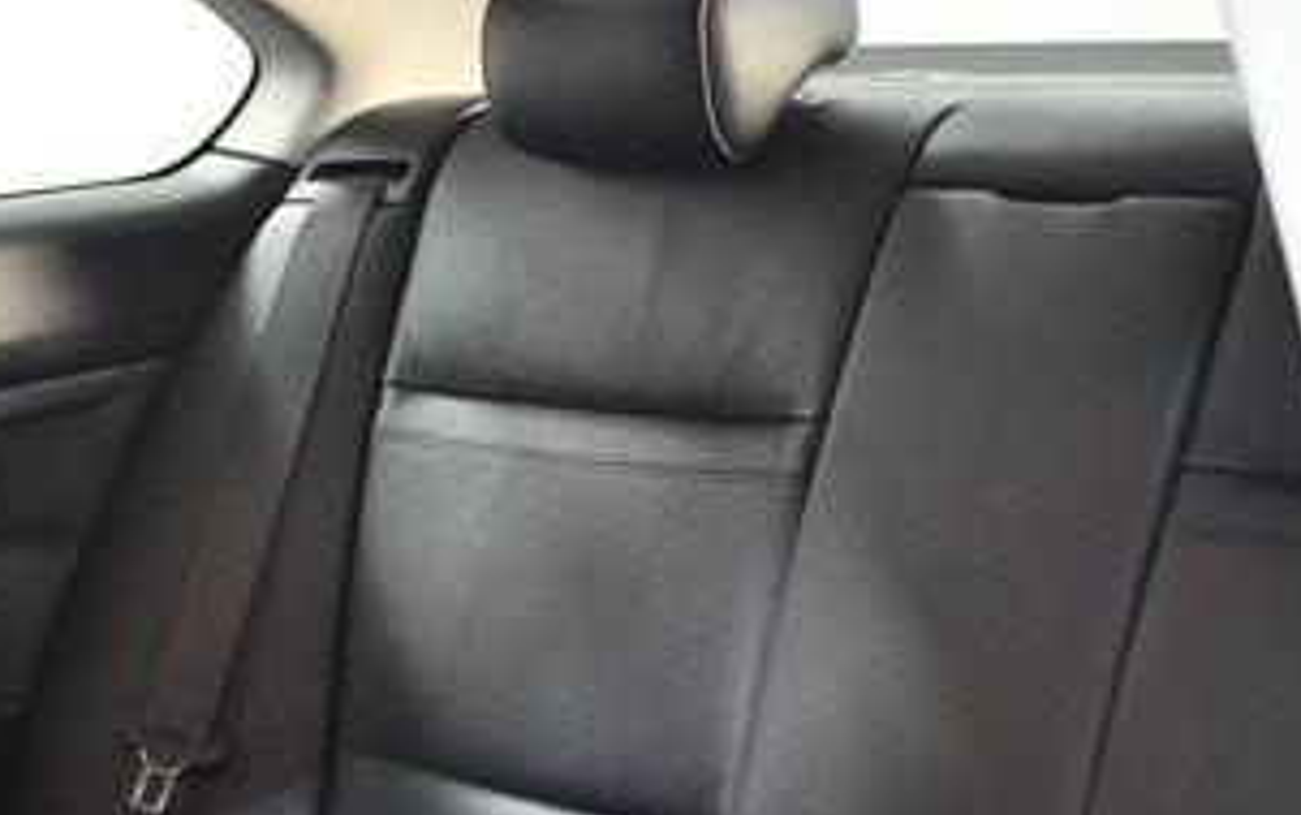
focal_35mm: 95
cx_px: 526
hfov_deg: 21.8
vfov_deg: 13.6
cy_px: 849
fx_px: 3370
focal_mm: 22
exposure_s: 1/60
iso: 4000
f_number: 3.8
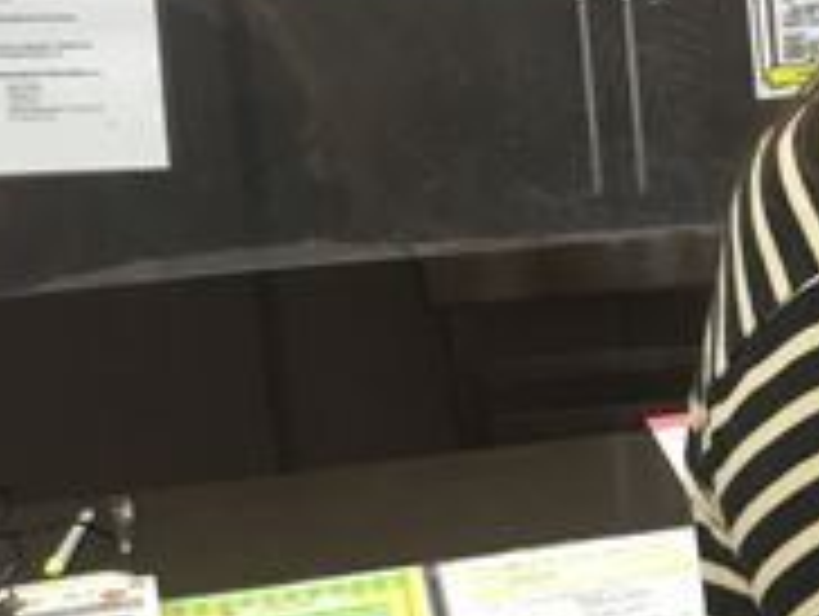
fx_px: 2416
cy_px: 306
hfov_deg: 17.0
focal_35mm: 102
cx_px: 1305
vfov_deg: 14.5
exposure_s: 1/30
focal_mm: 3.3
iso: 80
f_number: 2.4
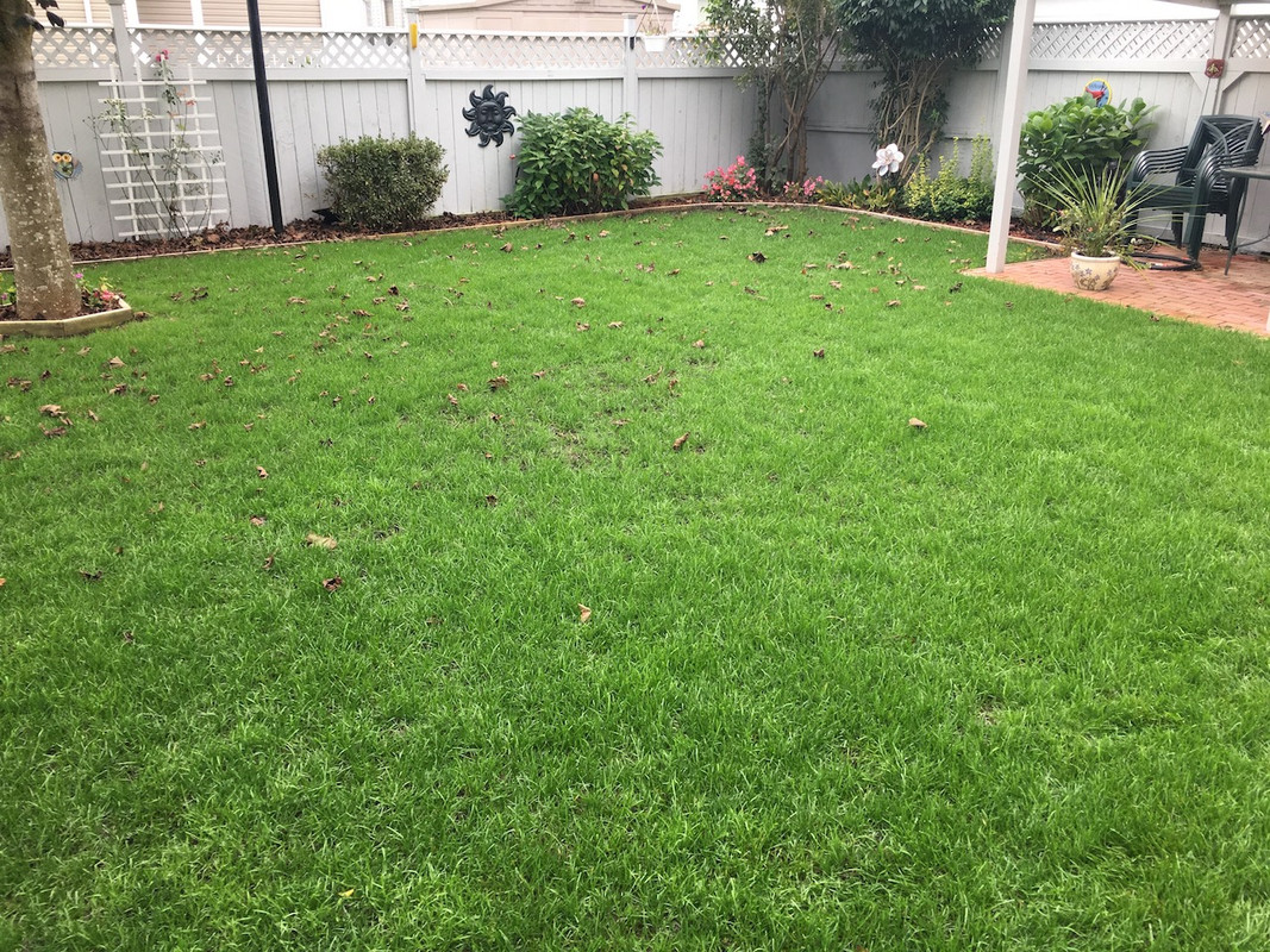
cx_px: 635
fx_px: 1064
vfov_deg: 48.2
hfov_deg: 61.7
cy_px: 476
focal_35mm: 29
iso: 25
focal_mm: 4.15
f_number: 2.2
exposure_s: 1/120
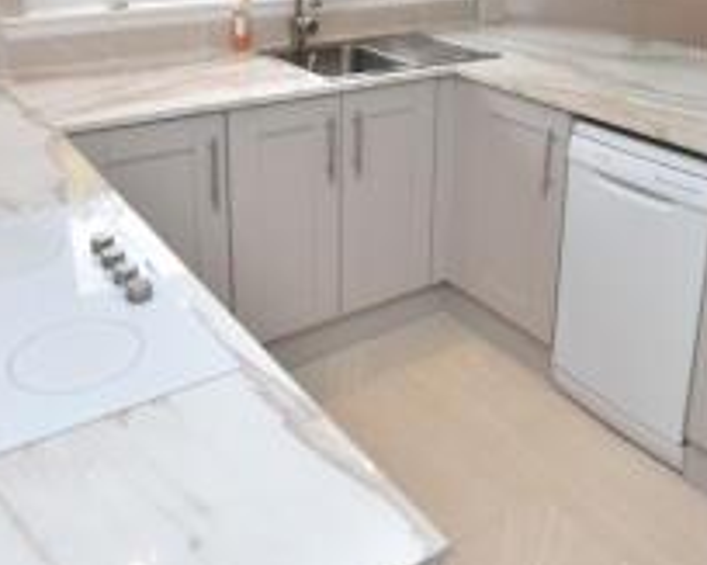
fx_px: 755
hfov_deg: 50.1
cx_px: 399
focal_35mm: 36
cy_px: 85
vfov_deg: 38.9
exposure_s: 1/50
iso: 100
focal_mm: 11
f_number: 3.5
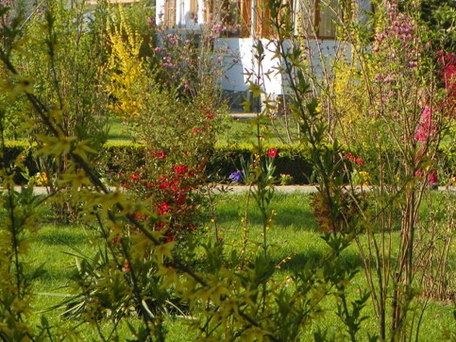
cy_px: 63
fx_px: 1817
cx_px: 349
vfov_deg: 10.7
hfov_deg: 14.2
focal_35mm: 138
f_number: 4
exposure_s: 1/400
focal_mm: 14.7
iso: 64
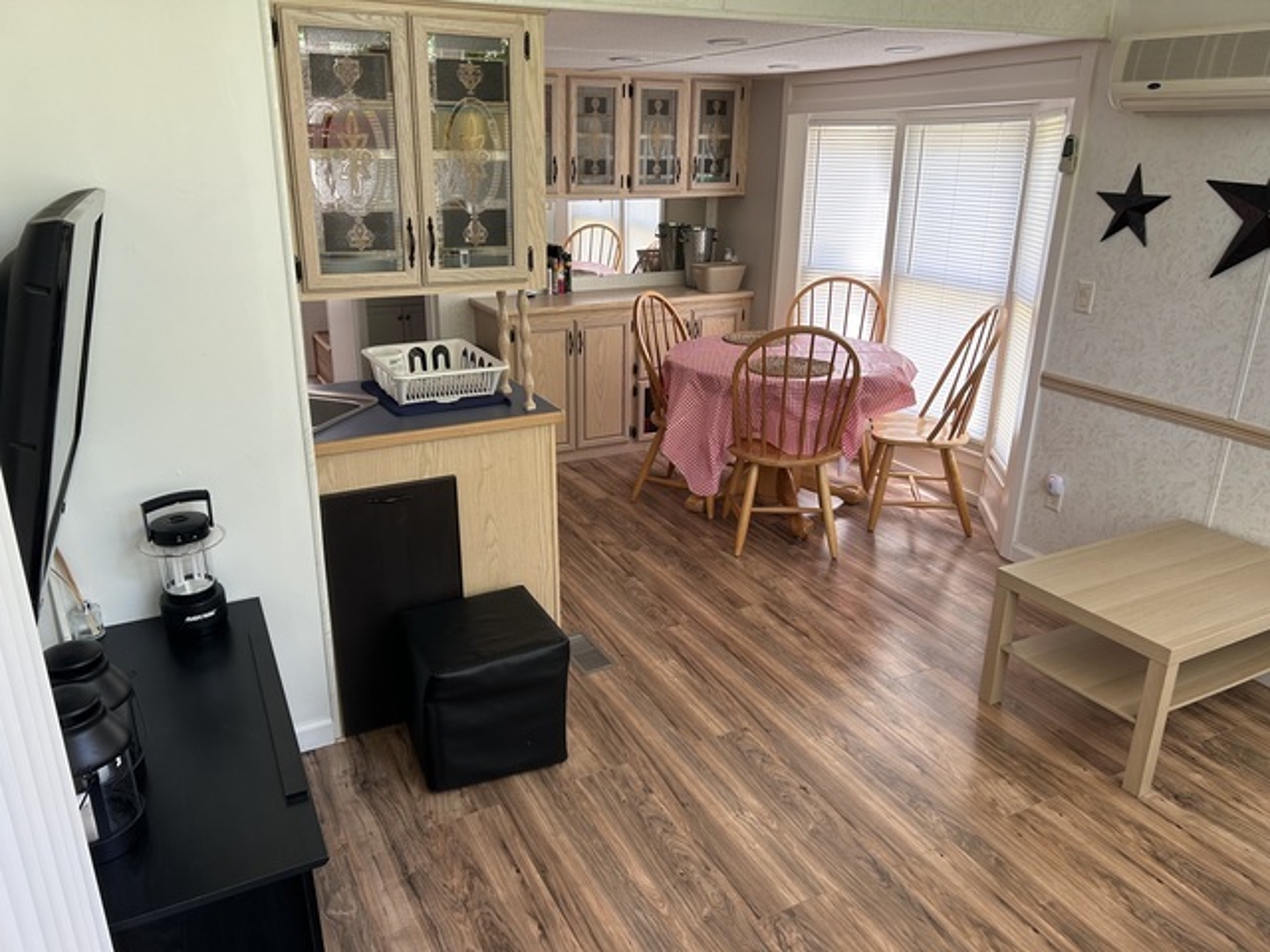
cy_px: 476
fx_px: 954
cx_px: 635
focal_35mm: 26
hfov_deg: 67.3
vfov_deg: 53.1
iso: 100
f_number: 1.5
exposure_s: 1/121
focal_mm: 5.7
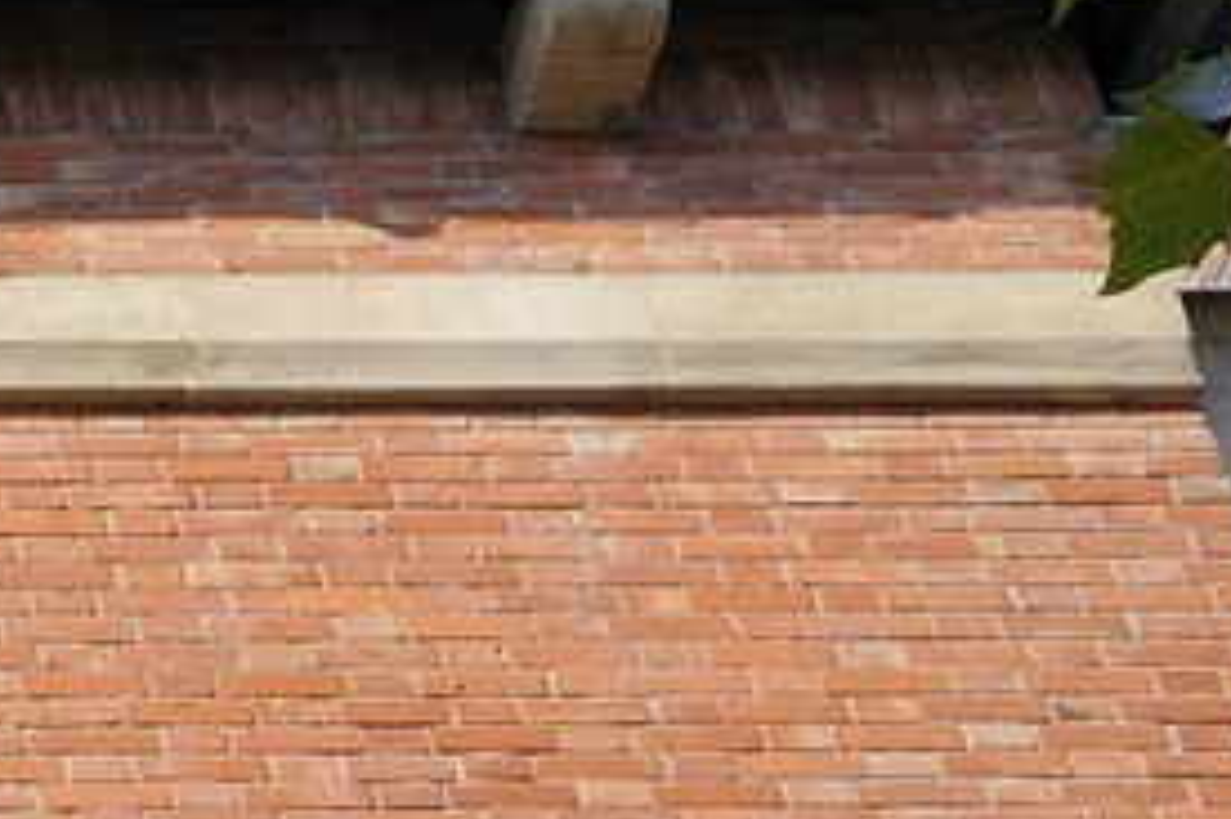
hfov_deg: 9.3
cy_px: 1745
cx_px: -2149
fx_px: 6356
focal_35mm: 186
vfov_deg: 7.1
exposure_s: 1/200
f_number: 8
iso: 400
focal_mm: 32
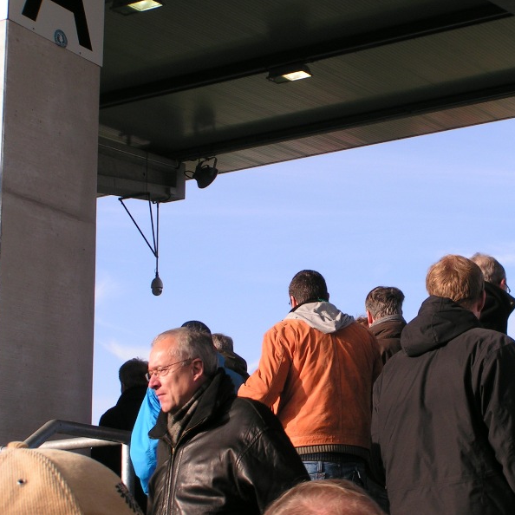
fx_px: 1363
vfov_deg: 21.4
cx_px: 328
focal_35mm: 81
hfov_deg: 21.3
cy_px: 258
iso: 50
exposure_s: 1/200
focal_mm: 10.5
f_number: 5.6
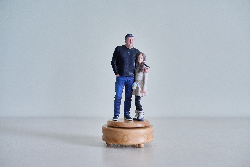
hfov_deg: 39.6
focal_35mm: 50
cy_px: 84
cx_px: 125
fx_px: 347
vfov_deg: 27.0
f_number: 2.8
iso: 400
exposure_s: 1/400
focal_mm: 50
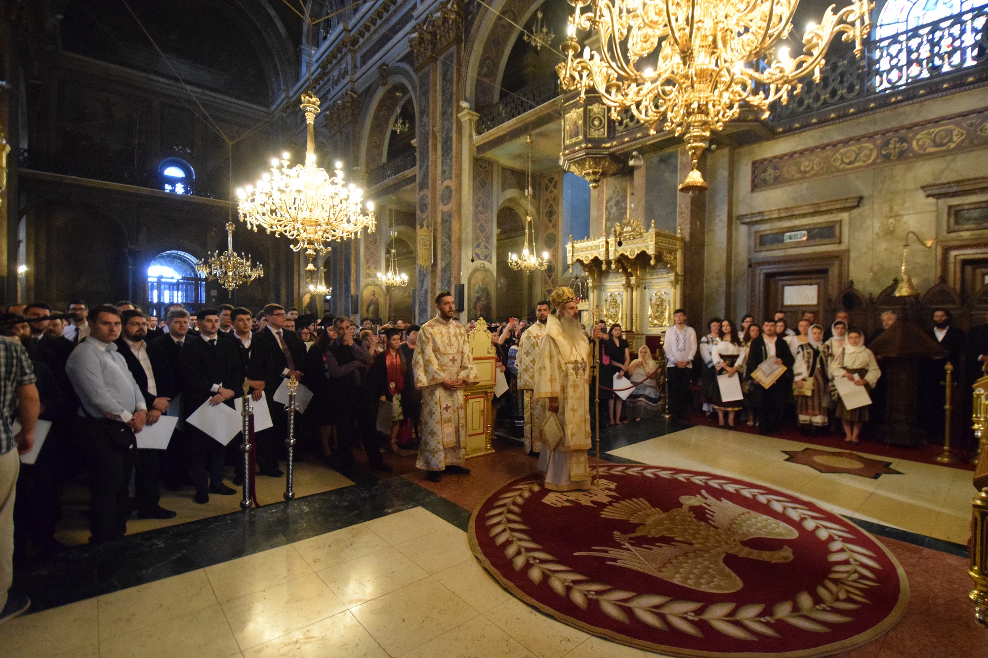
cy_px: 329
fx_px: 453
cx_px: 494
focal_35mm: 16
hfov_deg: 95.0
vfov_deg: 72.0
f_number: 3.5
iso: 6400
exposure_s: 1/80
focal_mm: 11
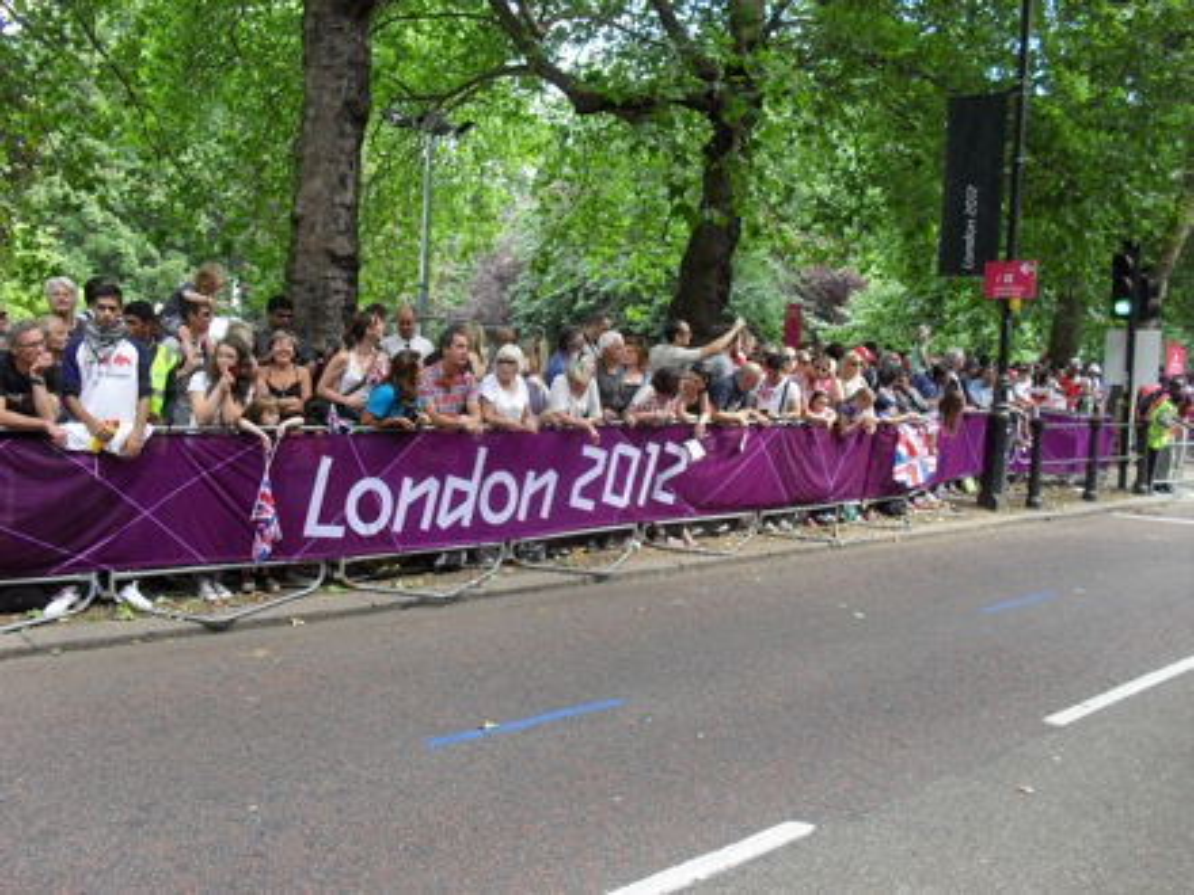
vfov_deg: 40.7
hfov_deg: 52.6
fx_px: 1207
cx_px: 597
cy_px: 448
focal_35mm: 35
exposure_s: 1/90
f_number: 3.2
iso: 100
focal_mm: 6.3
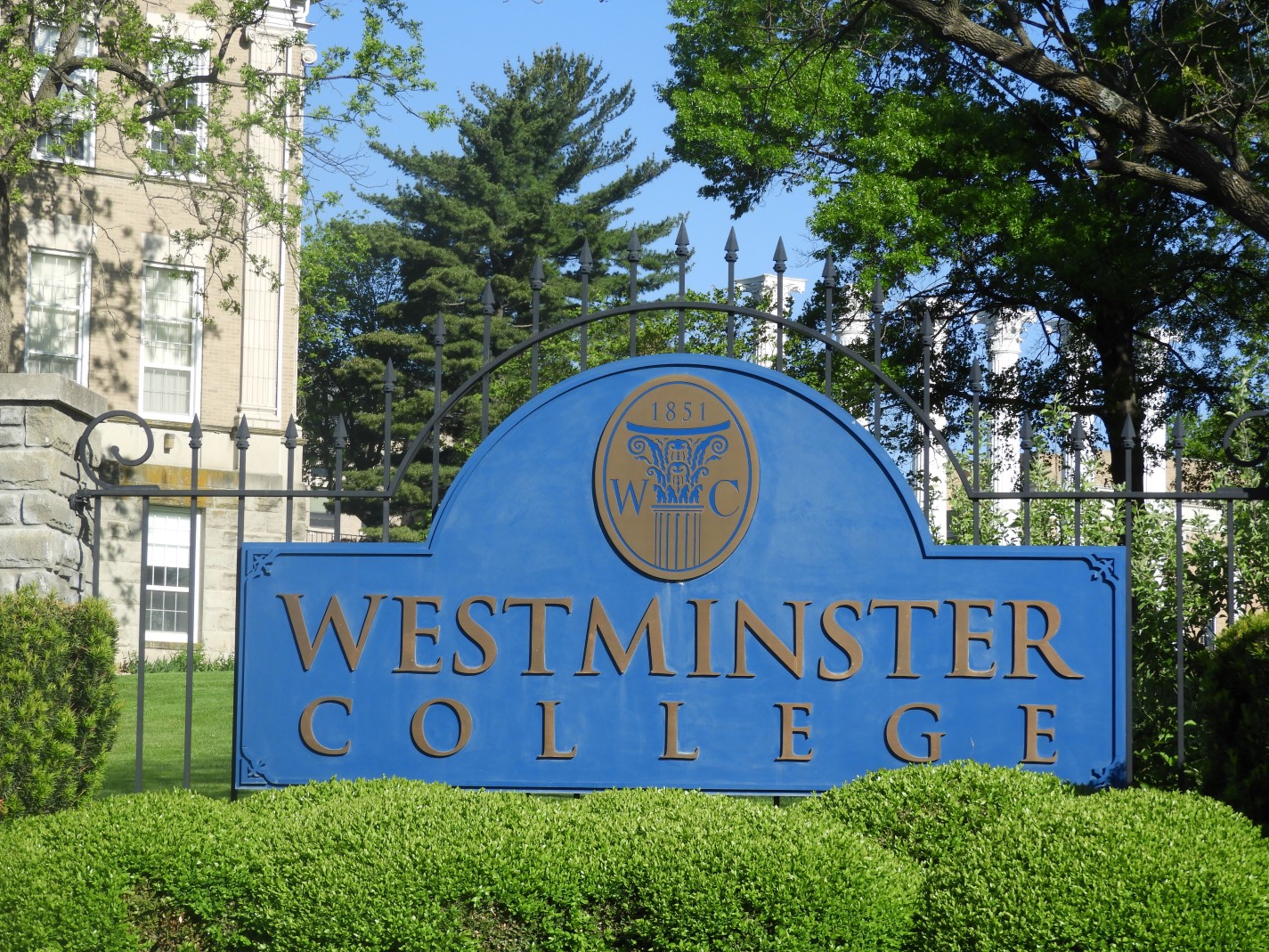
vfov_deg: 15.4
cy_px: 478
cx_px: 637
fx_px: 3520
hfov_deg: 20.4
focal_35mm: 96
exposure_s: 1/500
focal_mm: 17
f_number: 4.8
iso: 100
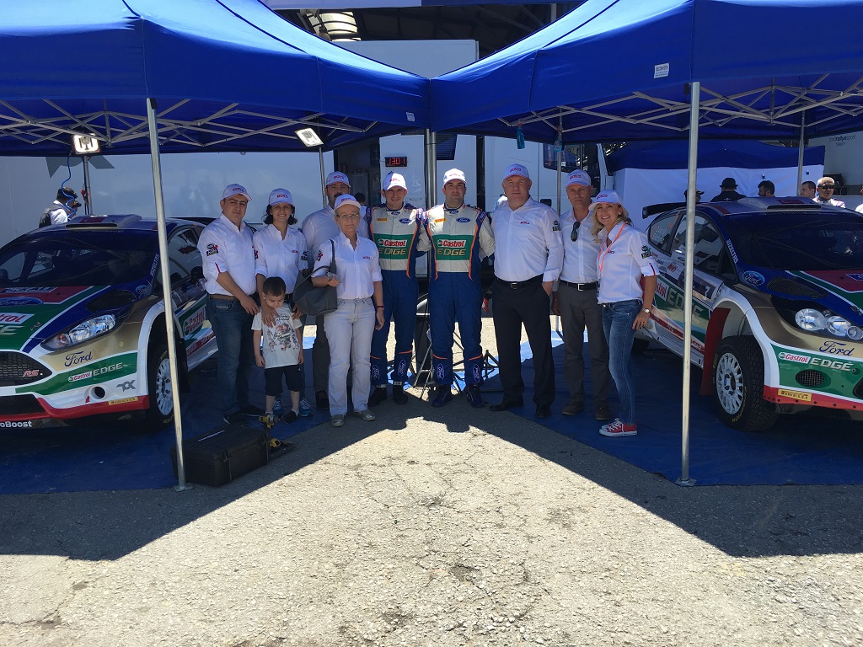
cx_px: 432
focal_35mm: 29
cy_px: 324
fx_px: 723
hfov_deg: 61.7
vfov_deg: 48.2
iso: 25
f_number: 2.2
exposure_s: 1/732
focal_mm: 4.15
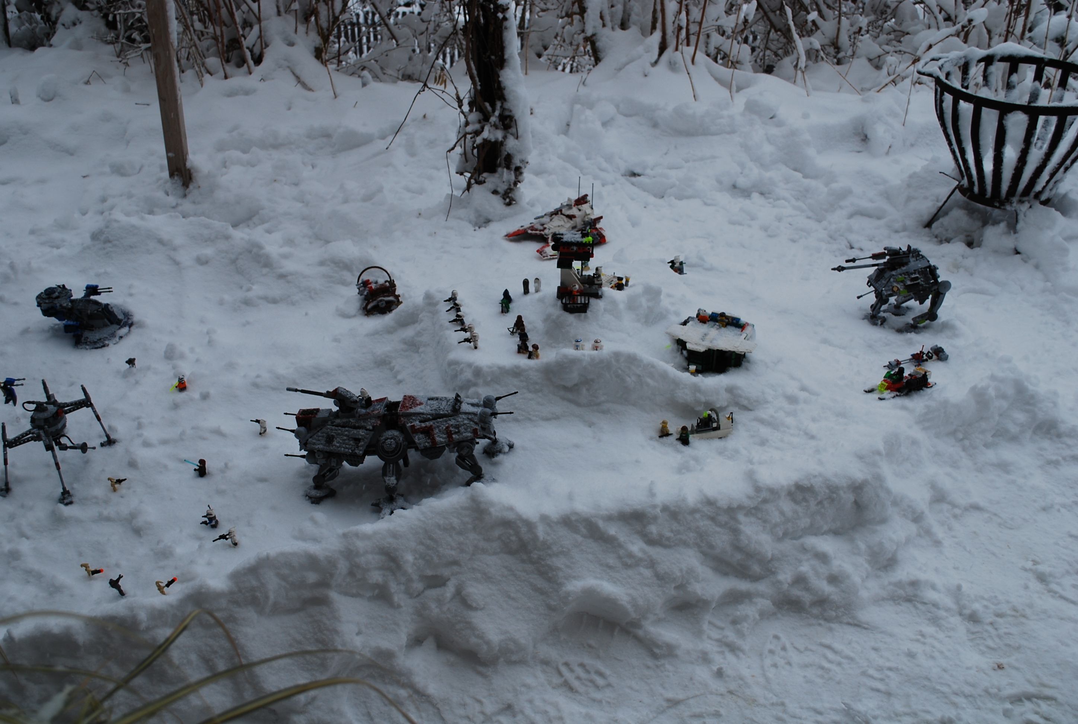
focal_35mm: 39
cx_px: 539
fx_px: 1170
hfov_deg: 49.5
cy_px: 362
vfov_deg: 34.4
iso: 100
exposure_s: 1/125
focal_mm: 26
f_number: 5.6
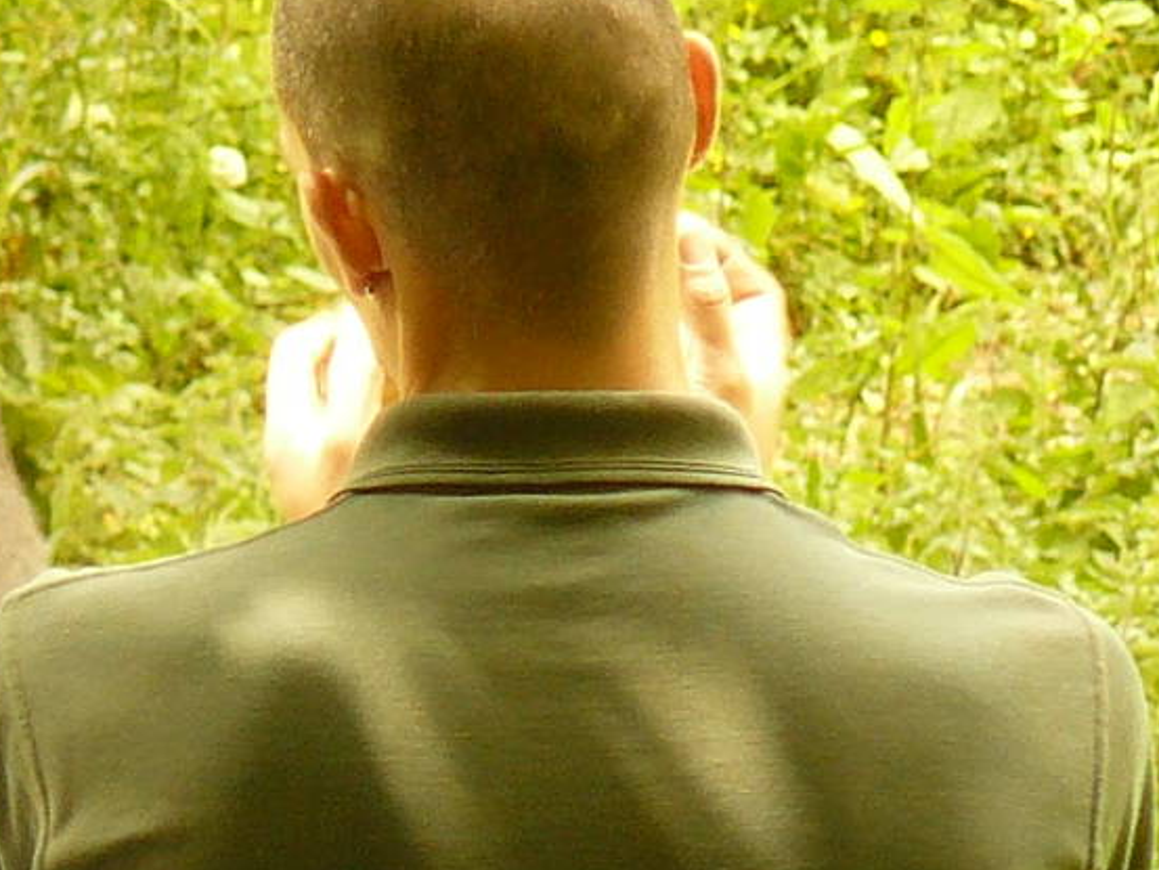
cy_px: 893
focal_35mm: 824
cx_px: -99
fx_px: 27595
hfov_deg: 2.4
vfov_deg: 1.8
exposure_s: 1/50
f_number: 3.3
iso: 100
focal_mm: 31.6
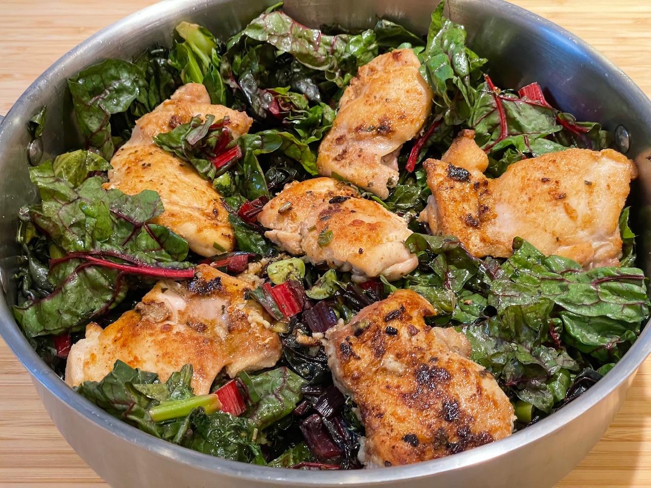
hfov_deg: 36.8
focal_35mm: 52
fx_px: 978
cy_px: 244
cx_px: 326
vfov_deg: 28.0
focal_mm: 6
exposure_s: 1/60
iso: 320
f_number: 2
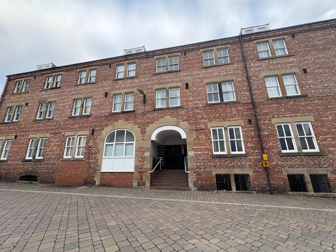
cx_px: 168
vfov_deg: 85.7
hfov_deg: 102.1
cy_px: 126
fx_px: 136
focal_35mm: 14
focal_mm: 2.22
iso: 40
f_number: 2.2
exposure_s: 1/99
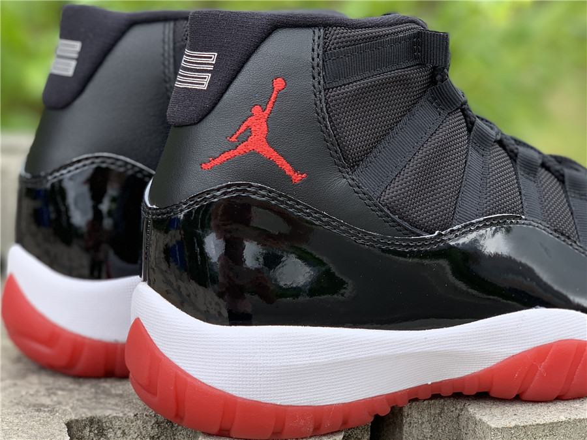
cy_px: 220
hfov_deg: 36.8
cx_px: 294
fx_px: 881
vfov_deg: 28.0
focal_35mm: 52
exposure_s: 1/122
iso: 25
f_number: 2.4
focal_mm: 6
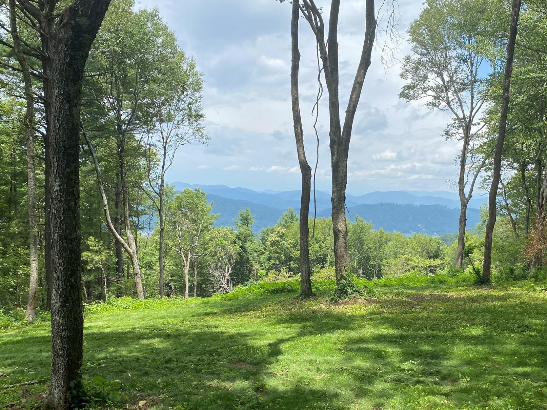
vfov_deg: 42.7
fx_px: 521
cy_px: 245
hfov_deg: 55.1
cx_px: 314
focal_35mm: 33
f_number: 1.8
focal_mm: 4.25
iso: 32
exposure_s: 1/2358
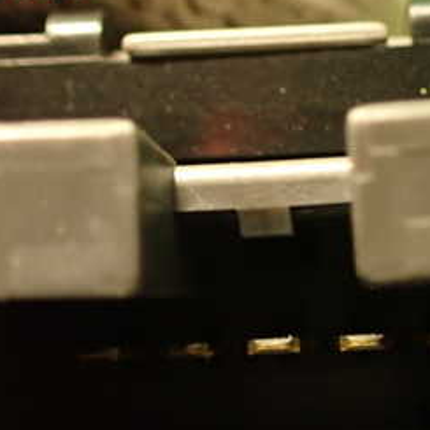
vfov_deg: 25.9
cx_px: 321
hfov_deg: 26.2
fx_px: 914
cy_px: 356
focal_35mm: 65
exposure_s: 1/25
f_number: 2.3
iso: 800
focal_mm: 5.4
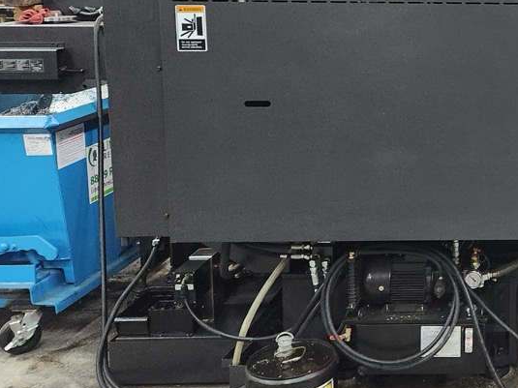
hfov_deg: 30.4
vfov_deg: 25.7
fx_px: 823
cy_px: 37
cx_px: 601
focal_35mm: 55
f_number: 1.8
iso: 800
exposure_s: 1/120
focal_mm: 5.4
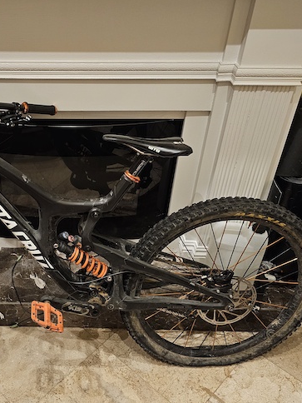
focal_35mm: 38
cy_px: 181
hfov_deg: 36.6
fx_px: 442
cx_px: 65
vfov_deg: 48.9
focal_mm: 6.3
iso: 640
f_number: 1.7
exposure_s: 1/24
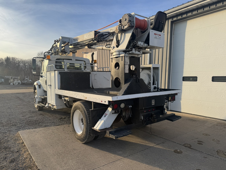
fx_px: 157
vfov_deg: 56.8
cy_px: 85
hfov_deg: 71.6
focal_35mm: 24
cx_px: 113
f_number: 1.78
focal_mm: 6.76
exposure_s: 1/1869
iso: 80
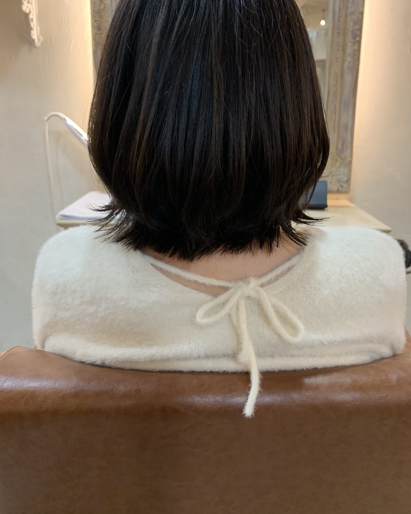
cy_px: 236
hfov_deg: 47.0
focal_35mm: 31
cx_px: 232
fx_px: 471
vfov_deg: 57.1
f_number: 1.8
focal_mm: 4.25
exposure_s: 1/50
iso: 125
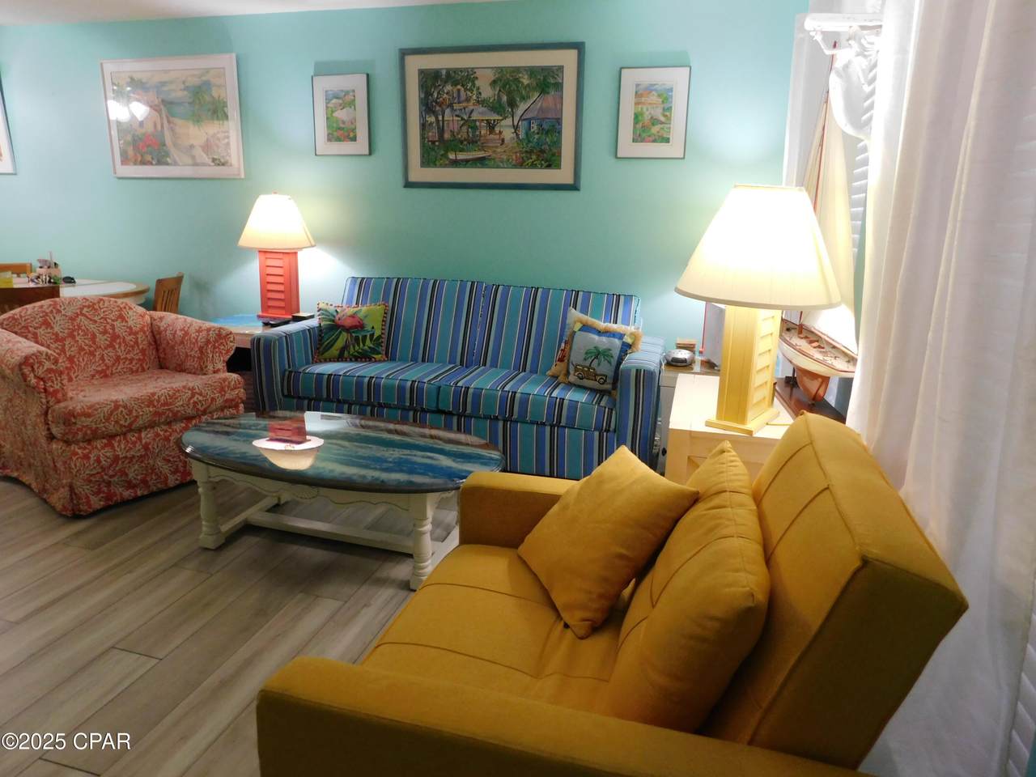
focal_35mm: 23
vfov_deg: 58.9
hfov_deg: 73.9
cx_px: 518
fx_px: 688
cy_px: 388
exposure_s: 1/30
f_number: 3
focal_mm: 4
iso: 320
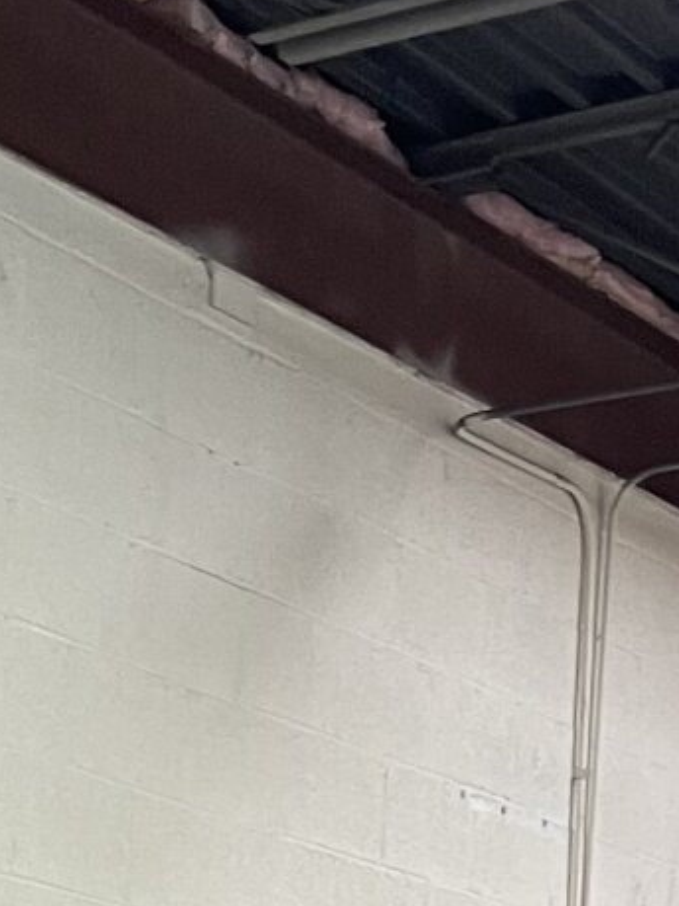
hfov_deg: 10.1
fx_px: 3794
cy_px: 2138
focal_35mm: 145
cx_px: -107
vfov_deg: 11.4
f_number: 1.6
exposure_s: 1/60
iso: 80
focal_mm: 4.2
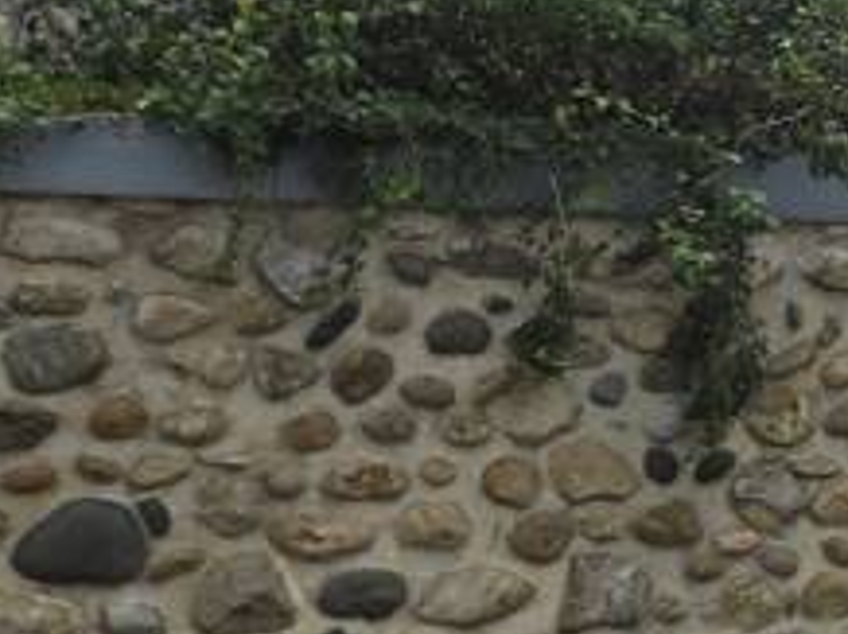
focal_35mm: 95
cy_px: 204
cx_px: 1677
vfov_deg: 15.5
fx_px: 2325
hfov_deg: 16.2
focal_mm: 5.4
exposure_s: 1/2921
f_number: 1.8
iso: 32
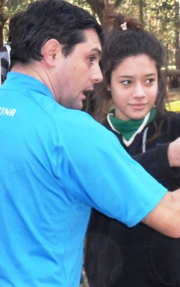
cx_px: 188
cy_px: 143
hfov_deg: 10.2
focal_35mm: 127
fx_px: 997
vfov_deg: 16.4
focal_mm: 15.7
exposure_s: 1/60
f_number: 5.5
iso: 400
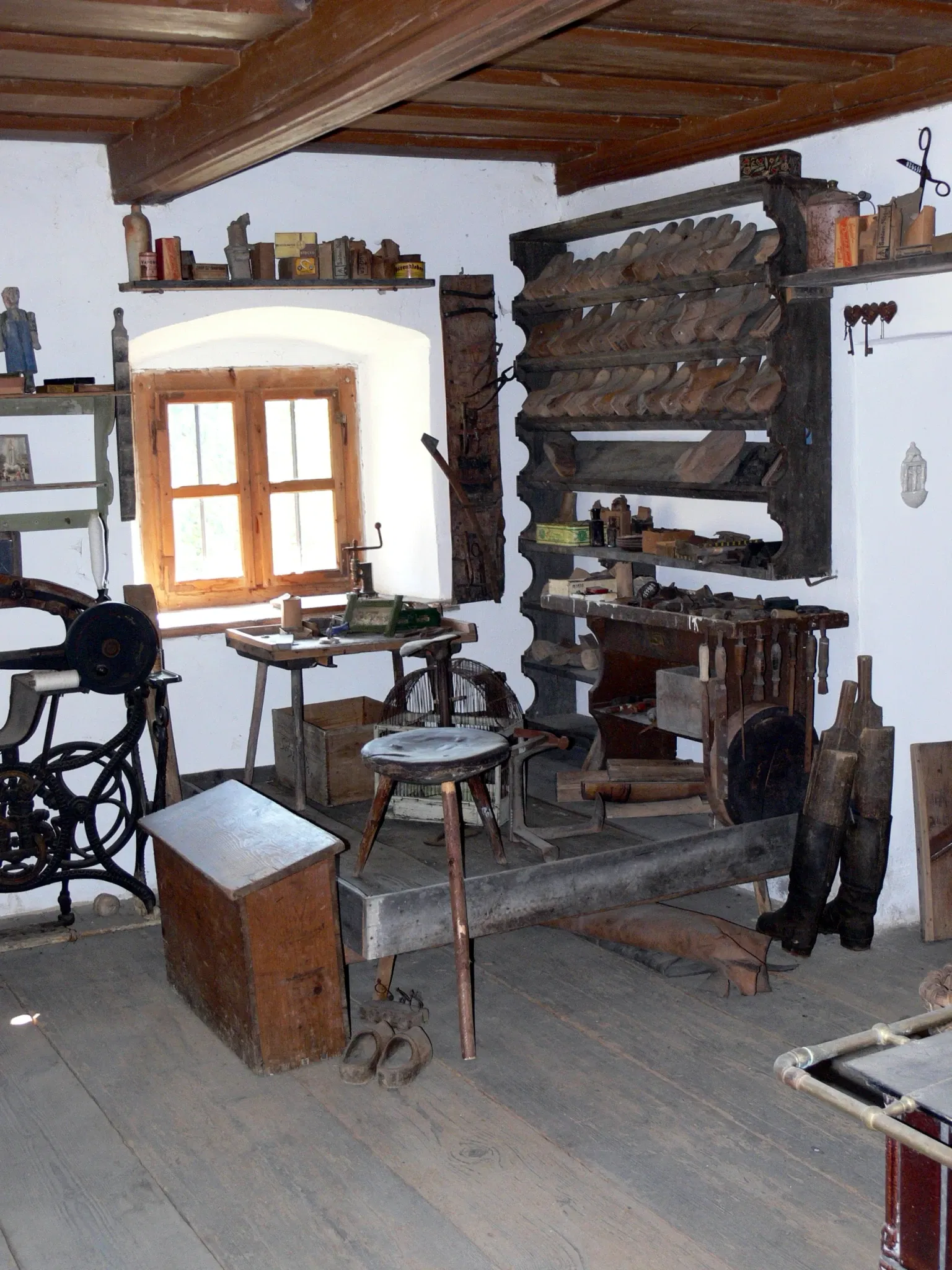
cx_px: 476
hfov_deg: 35.1
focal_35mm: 41
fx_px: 1503
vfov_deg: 45.8
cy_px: 635
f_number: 2.8
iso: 160
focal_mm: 8.6
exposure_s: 1/30
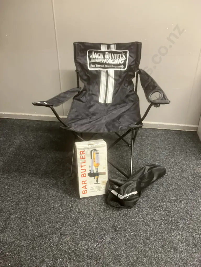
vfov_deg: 63.4
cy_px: 134
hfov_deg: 49.7
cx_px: 100
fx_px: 217
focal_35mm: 28
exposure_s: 1/33
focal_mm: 3.99
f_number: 1.8
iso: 320
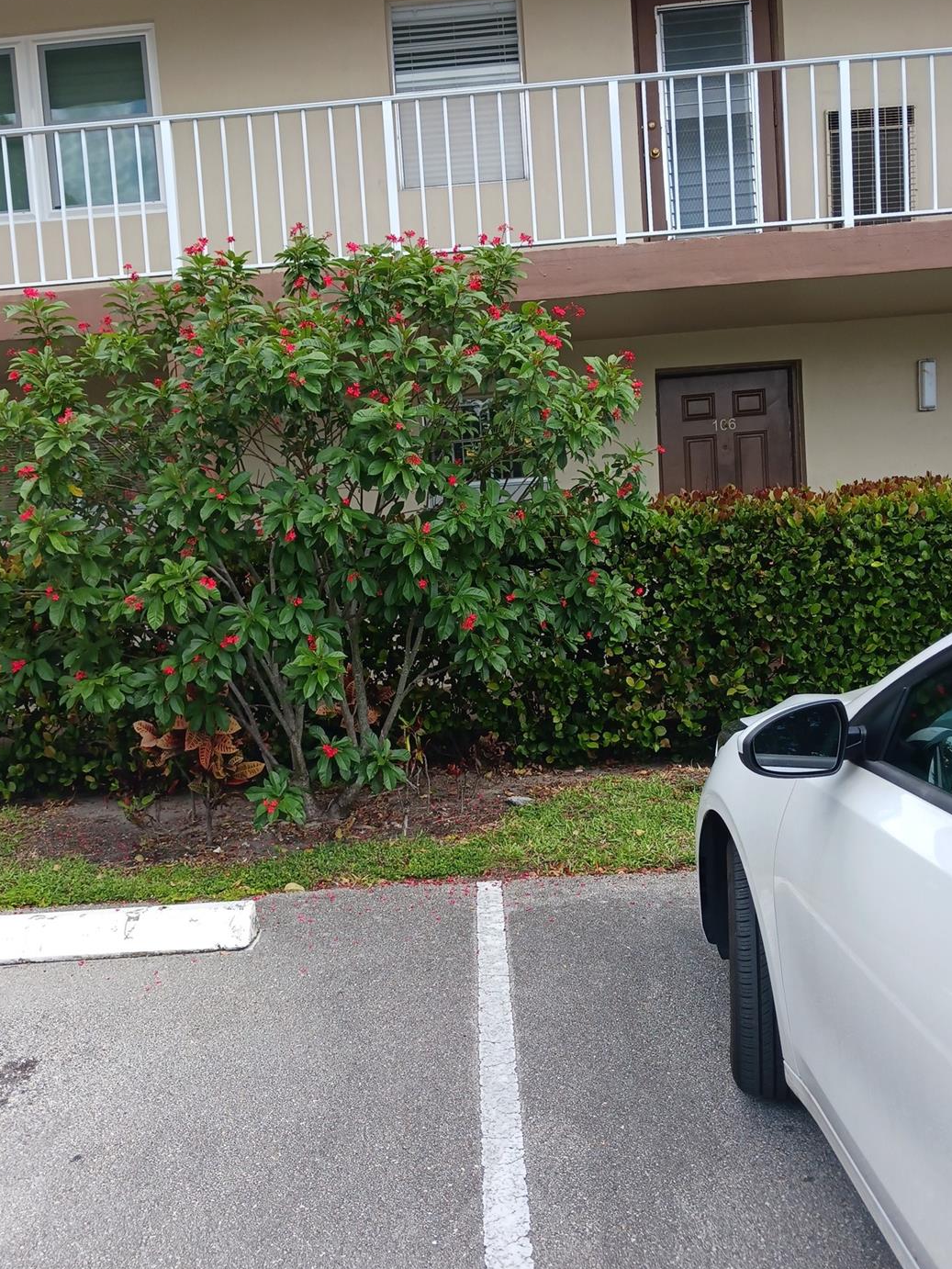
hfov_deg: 46.8
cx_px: 470
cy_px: 618
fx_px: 1100
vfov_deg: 59.9
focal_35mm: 30
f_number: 1.8
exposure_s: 1/120
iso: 20
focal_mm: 4
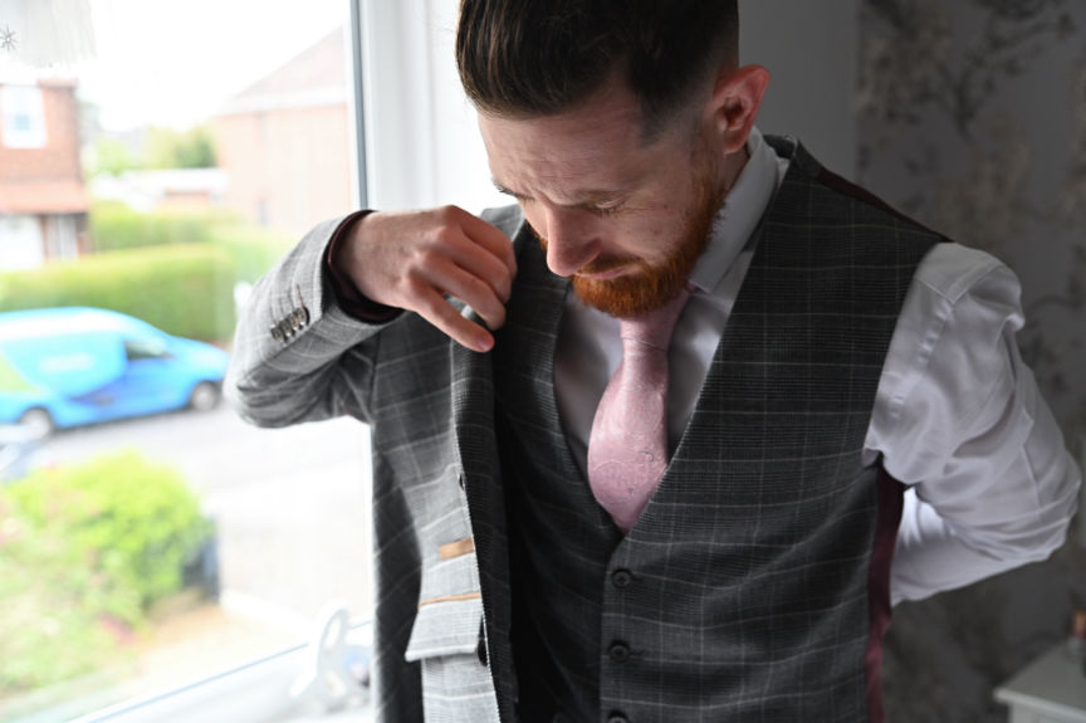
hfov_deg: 42.8
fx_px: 1387
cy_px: 362
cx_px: 543
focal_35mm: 46
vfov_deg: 29.2
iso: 400
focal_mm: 46
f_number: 3.5
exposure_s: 1/250
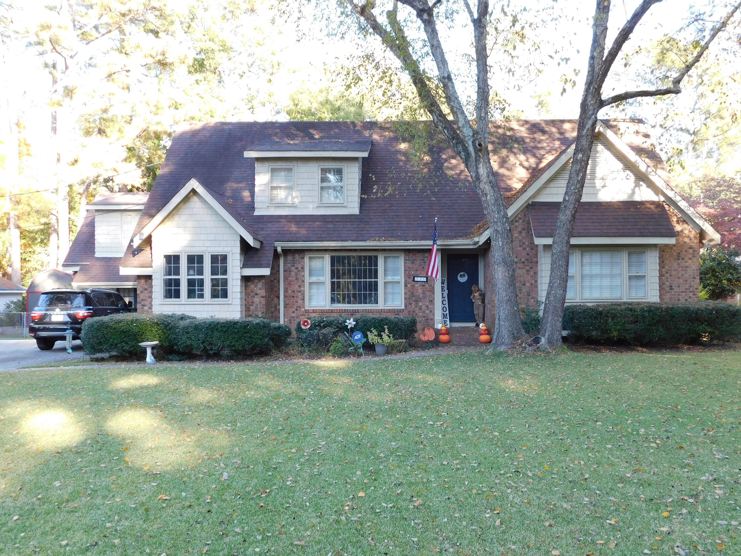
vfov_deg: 44.1
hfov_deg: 56.8
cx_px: 385
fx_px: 685
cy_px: 294
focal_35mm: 32
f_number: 3.2
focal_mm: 5.3
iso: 125
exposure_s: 1/50
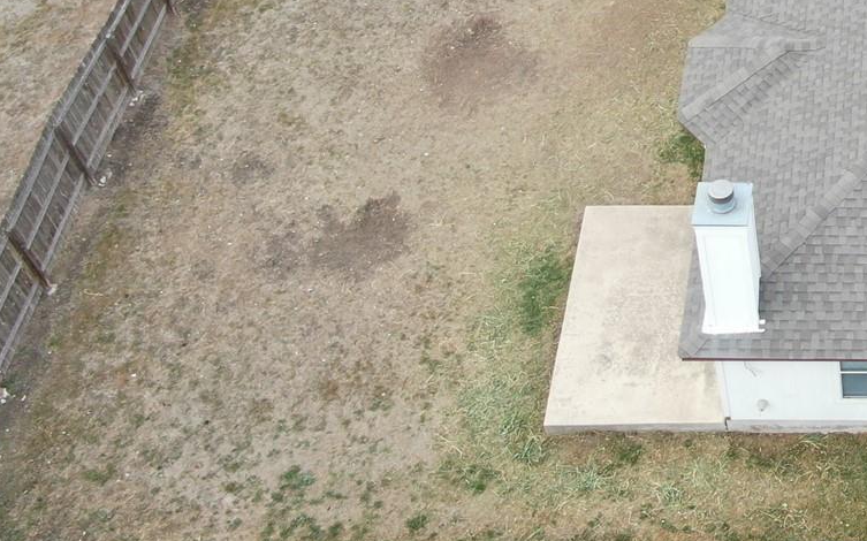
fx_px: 1771
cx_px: 973
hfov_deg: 25.4
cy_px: 48
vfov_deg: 17.1
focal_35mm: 75
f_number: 2.9
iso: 100
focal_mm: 4.68
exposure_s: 1/240
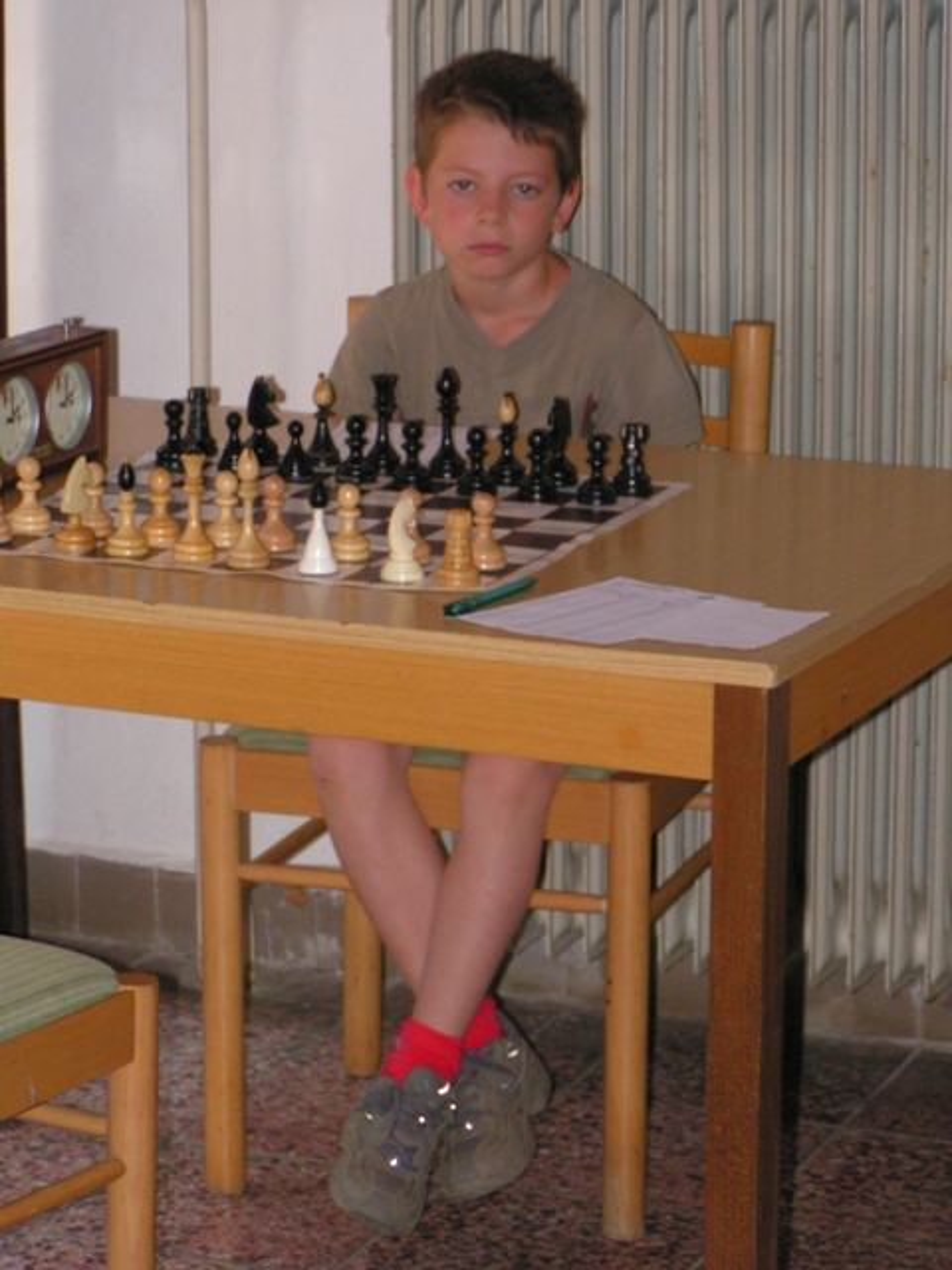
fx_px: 4804
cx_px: 476
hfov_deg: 11.3
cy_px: 635
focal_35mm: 131
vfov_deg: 15.1
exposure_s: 1/160
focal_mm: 20
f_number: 3.5
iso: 200
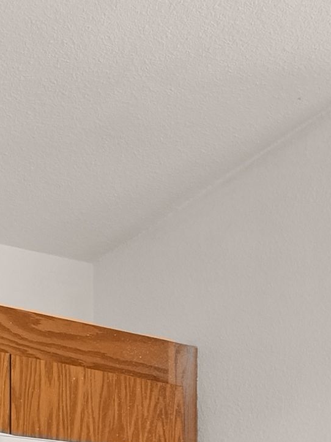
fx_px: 1733
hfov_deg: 10.7
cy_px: 1084
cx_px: -69
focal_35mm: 136
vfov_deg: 11.7
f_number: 8
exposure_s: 1/3
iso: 200
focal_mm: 17
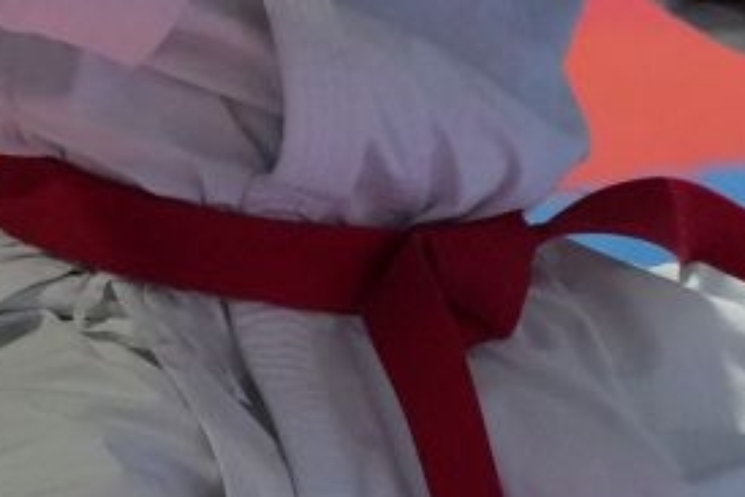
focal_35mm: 591
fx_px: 12236
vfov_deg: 2.3
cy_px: 369
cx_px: 253
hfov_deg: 3.5
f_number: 2.8
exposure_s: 1/500
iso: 3200
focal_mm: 90
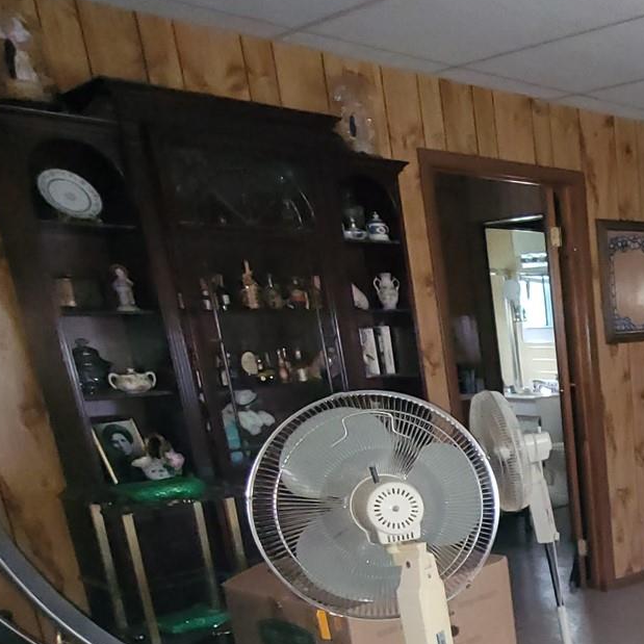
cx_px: 774
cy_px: 584
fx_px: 800
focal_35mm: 38
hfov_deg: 34.8
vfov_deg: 40.4
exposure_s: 1/20
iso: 640
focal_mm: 2.2
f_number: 2.2
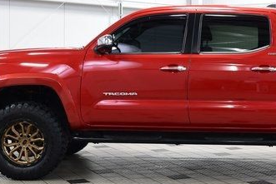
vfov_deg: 15.7
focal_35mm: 87
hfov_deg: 23.2
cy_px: 99
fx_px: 667
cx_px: 204
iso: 640
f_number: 6.3
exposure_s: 1/15
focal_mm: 30
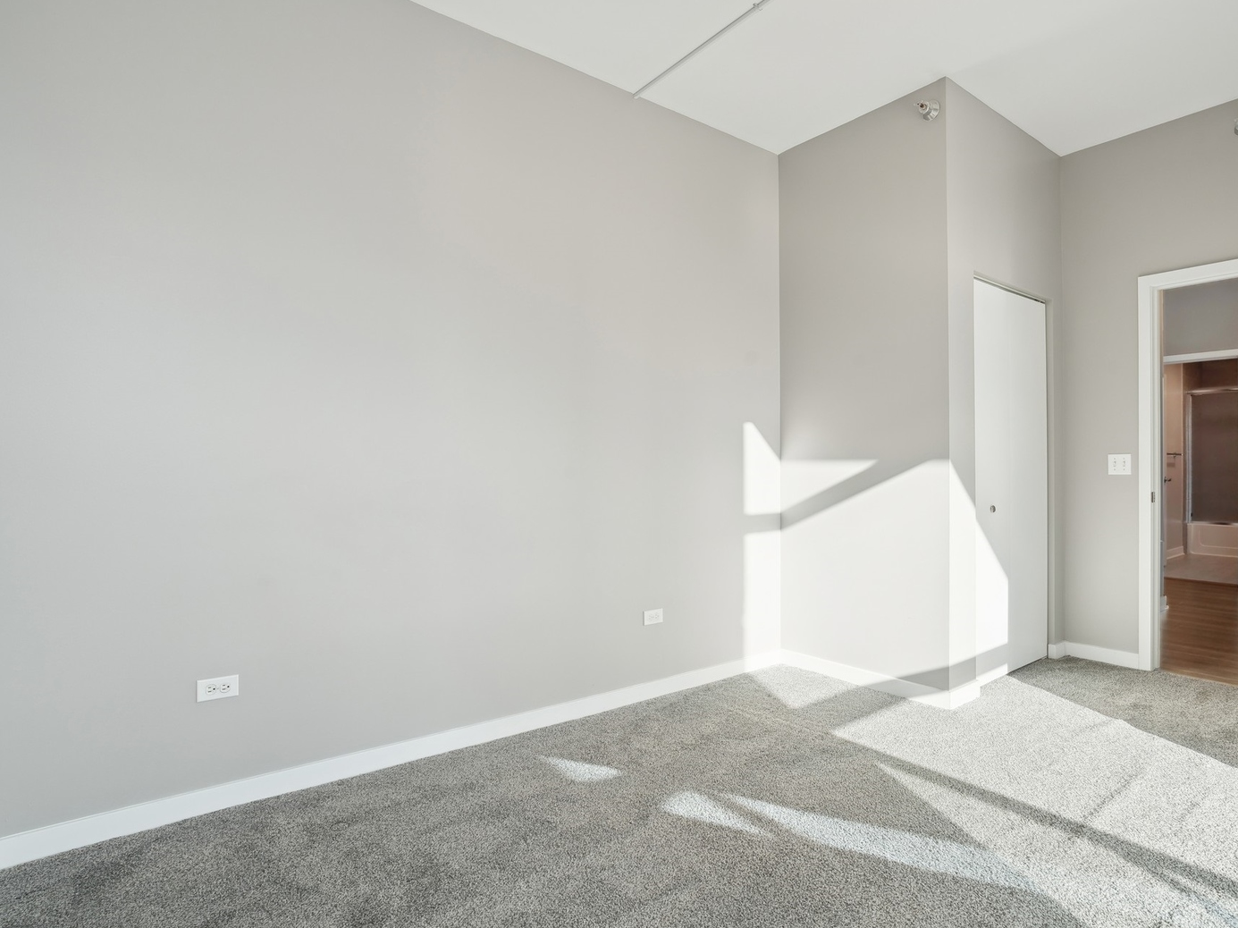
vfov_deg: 71.6
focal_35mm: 18
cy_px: 477
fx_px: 644
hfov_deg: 87.4
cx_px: 688
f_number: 9
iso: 320
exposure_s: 1/125
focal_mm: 16
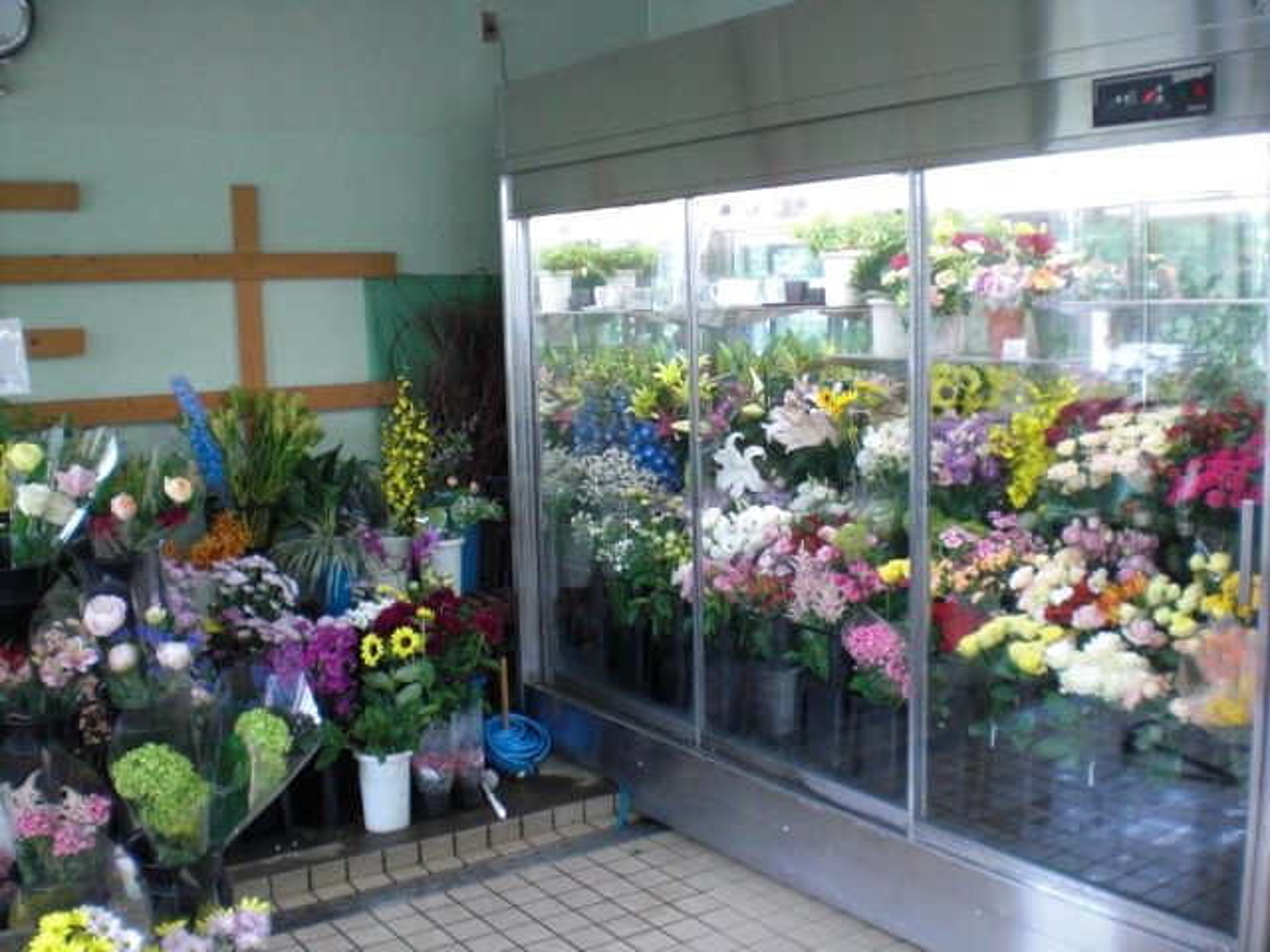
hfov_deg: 49.0
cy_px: 476
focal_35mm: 38
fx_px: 1394
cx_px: 635
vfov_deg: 37.7
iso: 400
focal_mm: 6.3
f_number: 3.1
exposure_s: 1/100
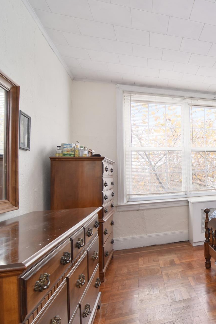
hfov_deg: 38.7
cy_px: 165
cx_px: 251
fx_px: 232
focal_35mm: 26
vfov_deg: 69.8
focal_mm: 11
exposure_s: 1/60
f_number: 8
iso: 640
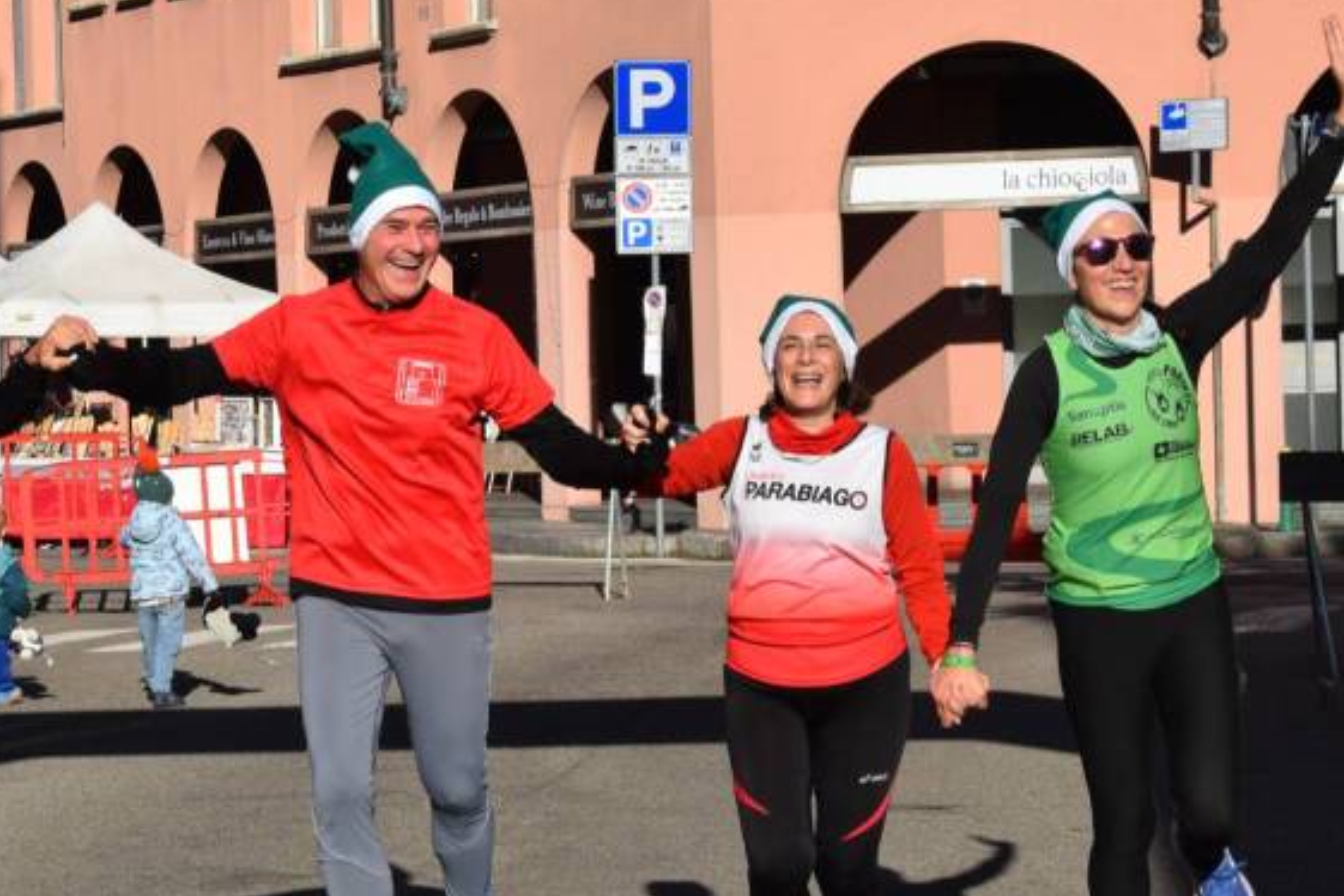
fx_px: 5114
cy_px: 458
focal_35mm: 137
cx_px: 331
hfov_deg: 14.9
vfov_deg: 10.0
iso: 200
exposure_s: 1/500
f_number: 11
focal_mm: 50
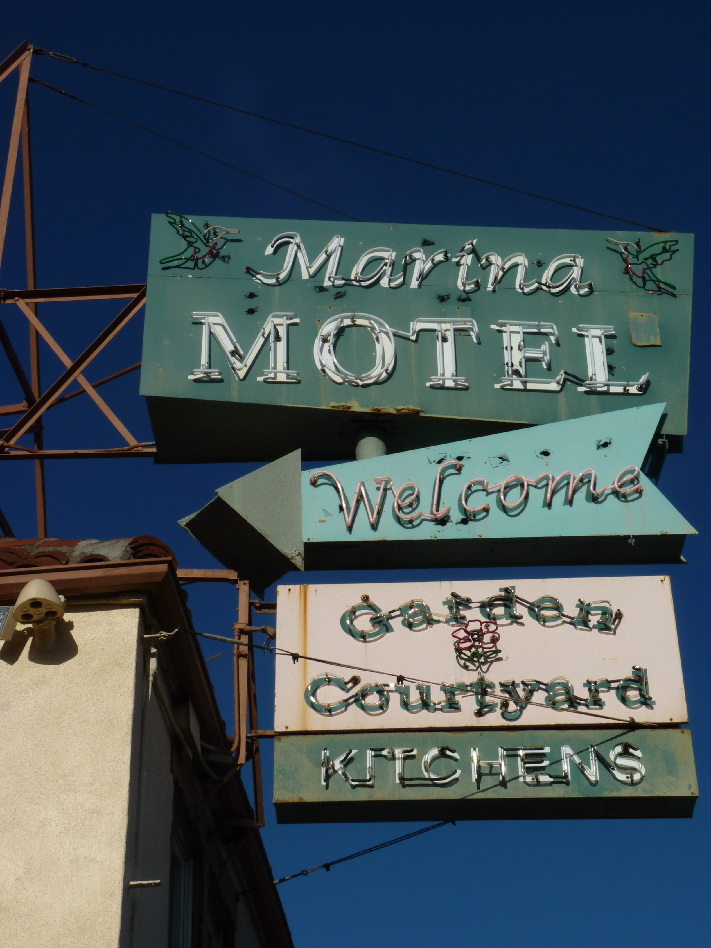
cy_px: 474
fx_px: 1725
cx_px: 356
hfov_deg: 23.3
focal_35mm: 63
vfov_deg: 30.7
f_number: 8
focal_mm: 11.1
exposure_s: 1/500
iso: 80
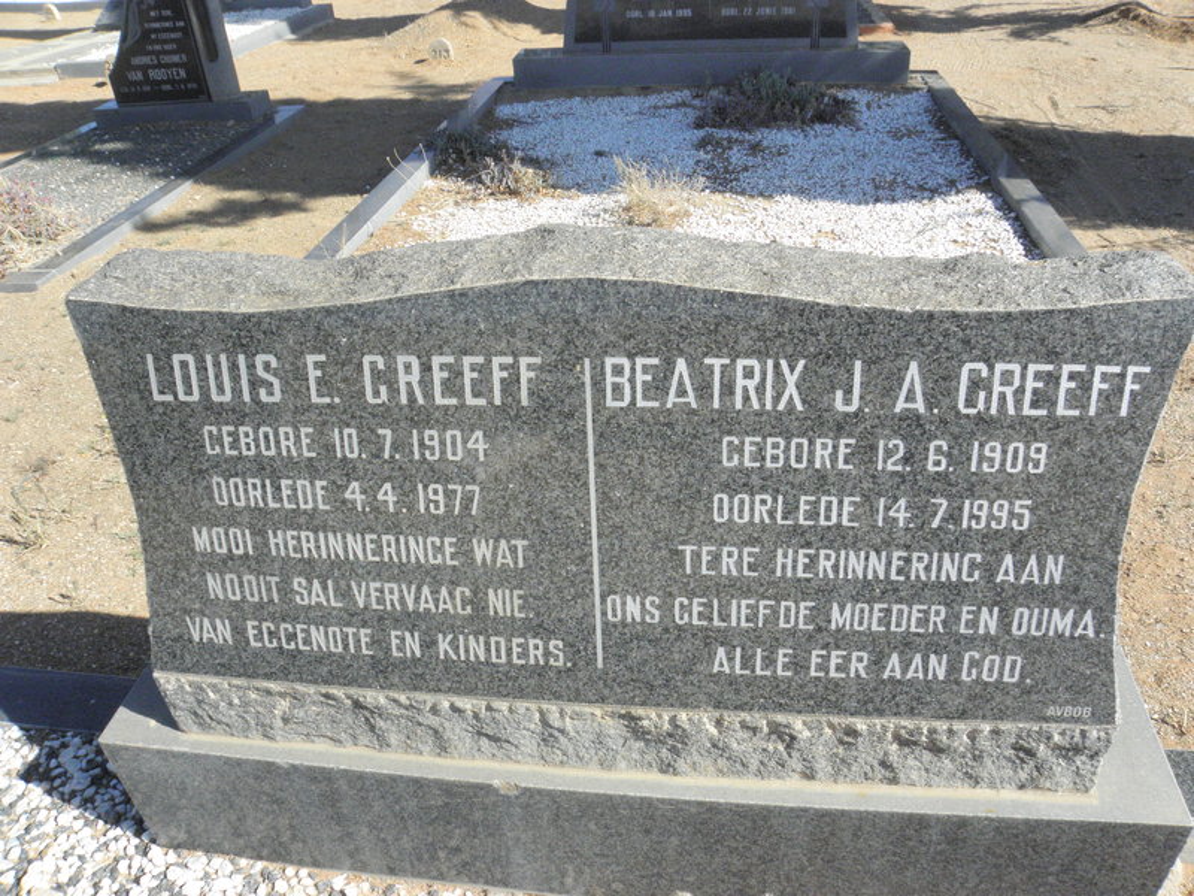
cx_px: 597
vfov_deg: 53.1
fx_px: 897
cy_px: 448
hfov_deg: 67.3
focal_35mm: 26
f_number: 6.3
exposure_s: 1/640
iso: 200
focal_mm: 4.6
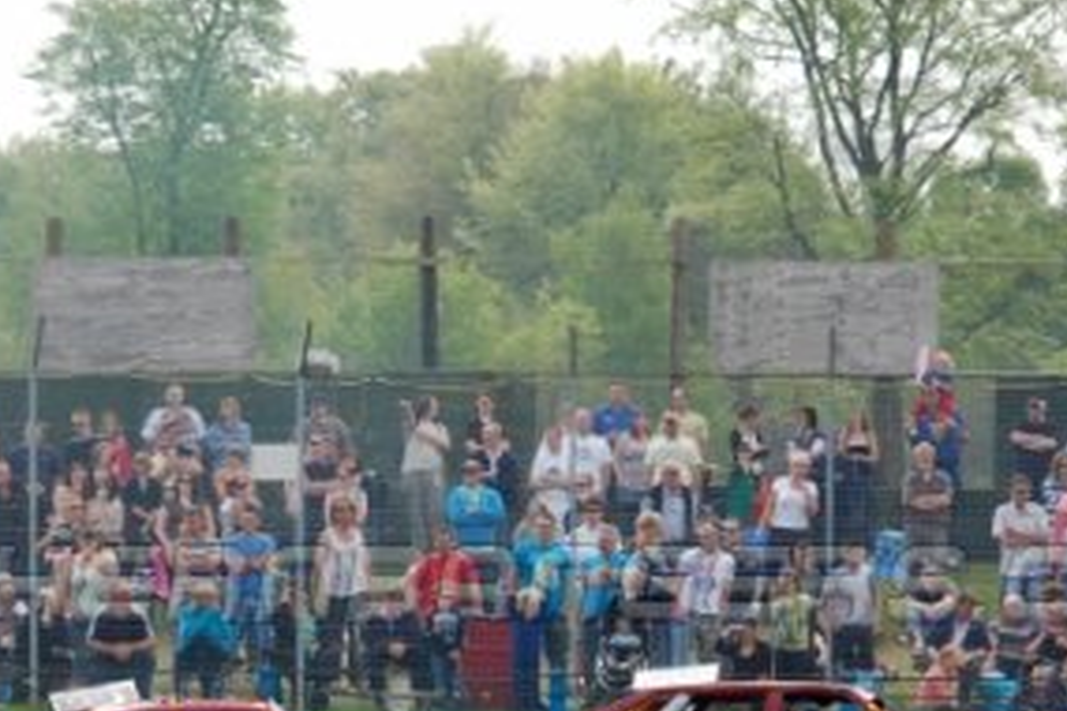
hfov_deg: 7.8
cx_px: 371
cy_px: 595
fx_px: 7794
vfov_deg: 5.2
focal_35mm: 263
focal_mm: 78
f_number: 5.6
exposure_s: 1/640
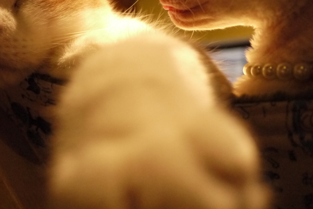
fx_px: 435
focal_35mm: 50
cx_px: 72
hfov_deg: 38.4
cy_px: 83
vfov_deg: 27.0
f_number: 2.5
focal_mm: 14
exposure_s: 1/200
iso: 1000
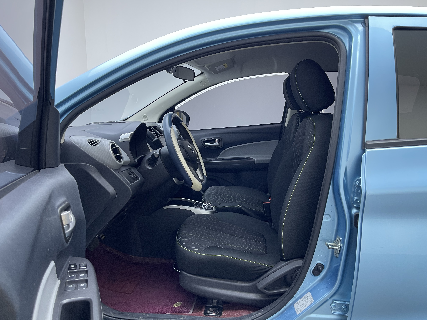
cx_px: 214
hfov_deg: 69.4
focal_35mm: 25
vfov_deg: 54.9
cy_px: 160
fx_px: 308
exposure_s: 1/50
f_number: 1.6
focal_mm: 5.1
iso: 100
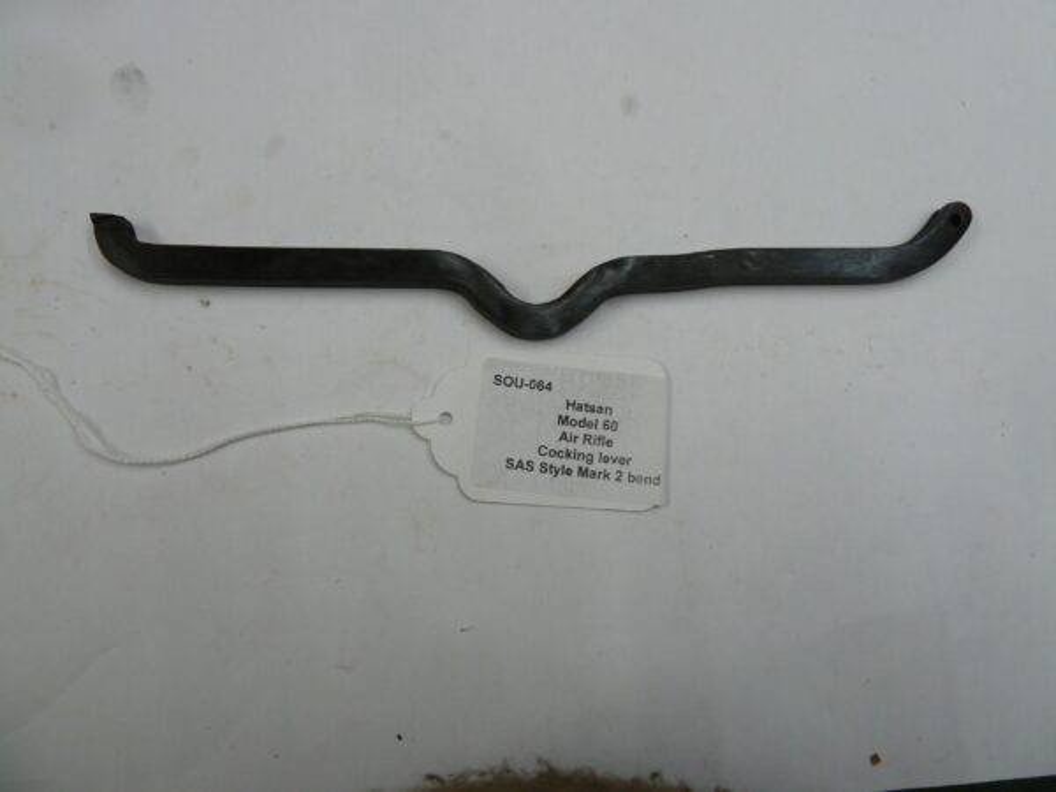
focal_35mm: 25
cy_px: 396
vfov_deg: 54.9
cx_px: 528
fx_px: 763
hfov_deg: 69.4
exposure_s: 1/30
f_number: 3.3
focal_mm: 4.1
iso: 160
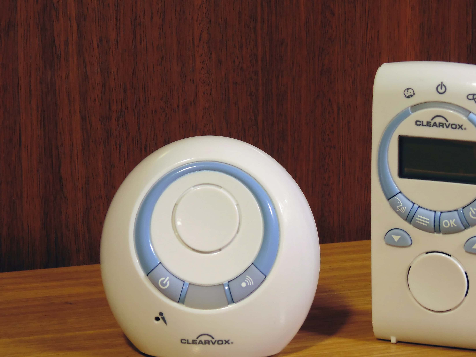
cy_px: 219
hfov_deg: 10.7
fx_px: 2530
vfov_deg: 8.1
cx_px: 309
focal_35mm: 184
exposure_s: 1/1.3
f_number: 4.7
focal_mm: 23.6
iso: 80
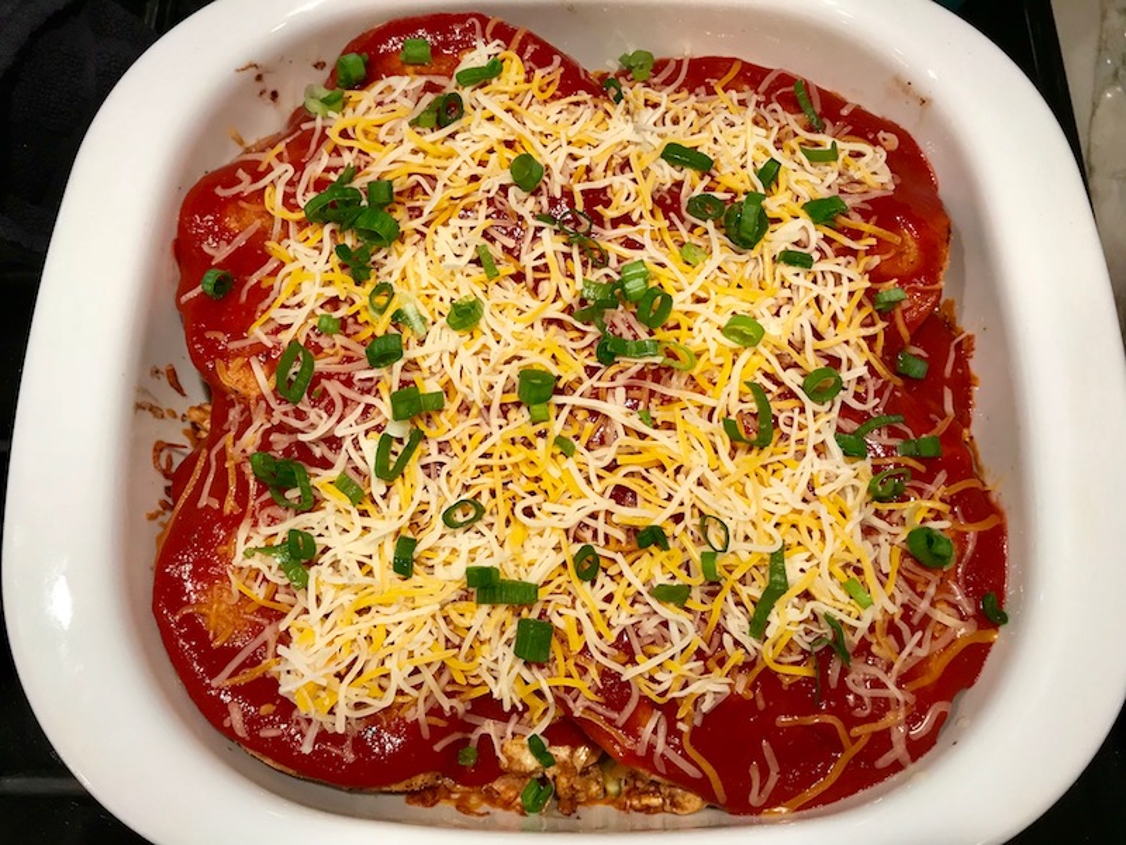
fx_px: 911
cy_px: 422
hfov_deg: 63.4
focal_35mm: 28
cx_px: 563
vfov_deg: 49.7
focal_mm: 3.99
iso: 25
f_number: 1.8
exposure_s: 1/30
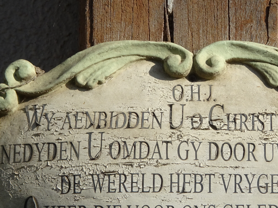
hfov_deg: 9.2
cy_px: 185
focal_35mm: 216
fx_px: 1735
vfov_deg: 6.9
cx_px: 190
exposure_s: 1/400
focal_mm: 18.53
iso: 80
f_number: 5
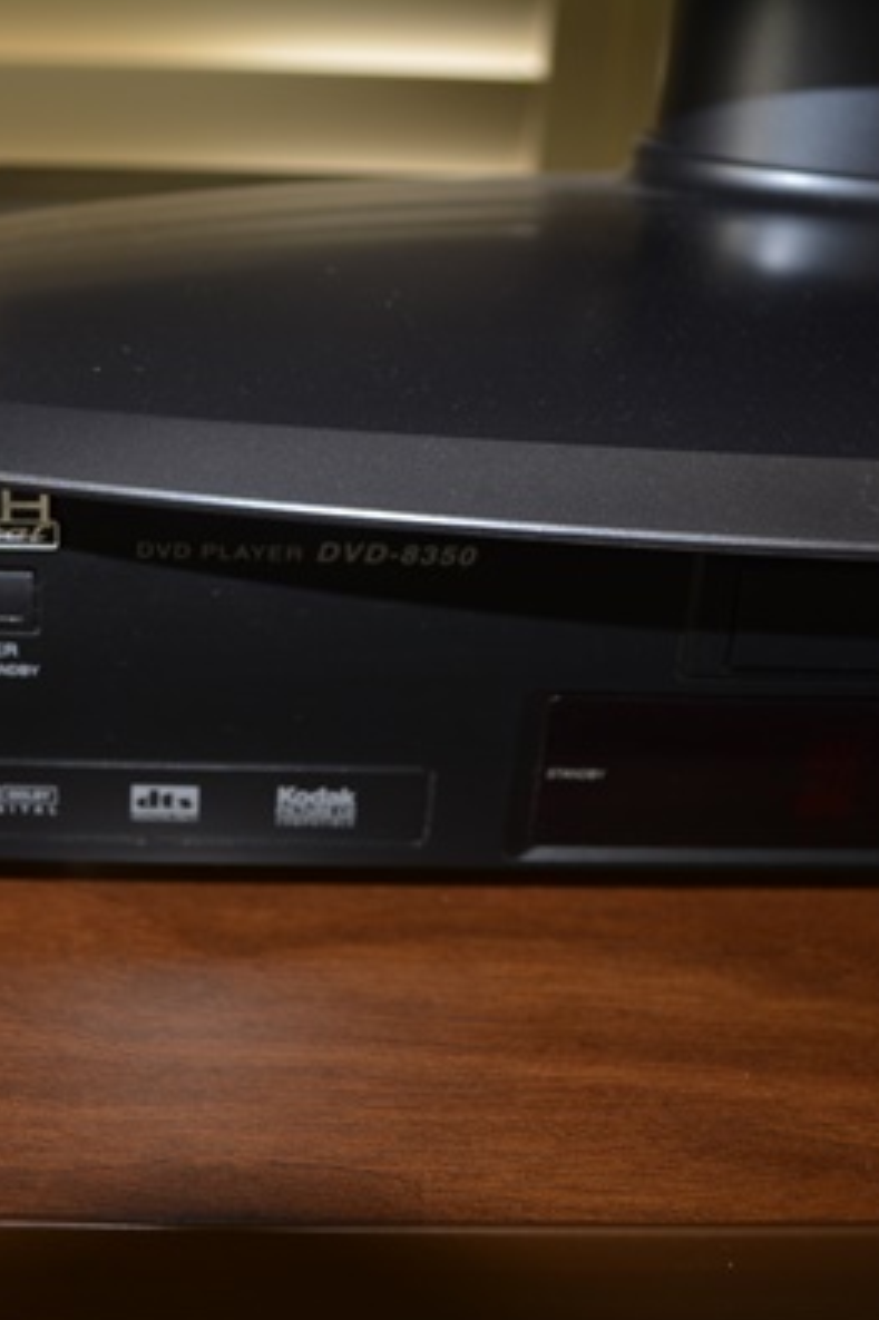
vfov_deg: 47.4
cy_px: 662
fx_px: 1503
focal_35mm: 41
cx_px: 221
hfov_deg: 32.0
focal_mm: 18
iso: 220
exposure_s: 1/60
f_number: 3.5
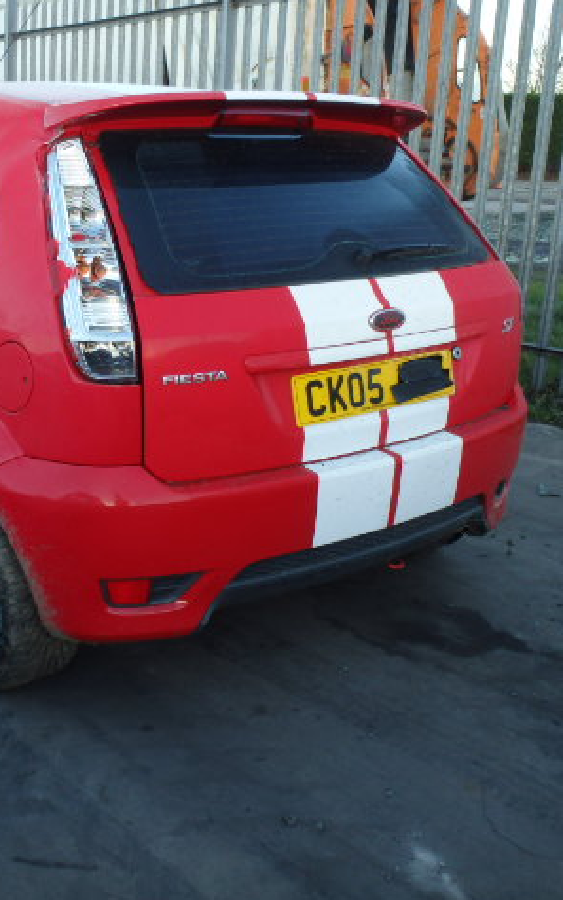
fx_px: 982
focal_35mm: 40
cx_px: 138
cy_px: 453
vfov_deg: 49.3
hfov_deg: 31.4
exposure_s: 1/80
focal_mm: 5
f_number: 3.9
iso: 125
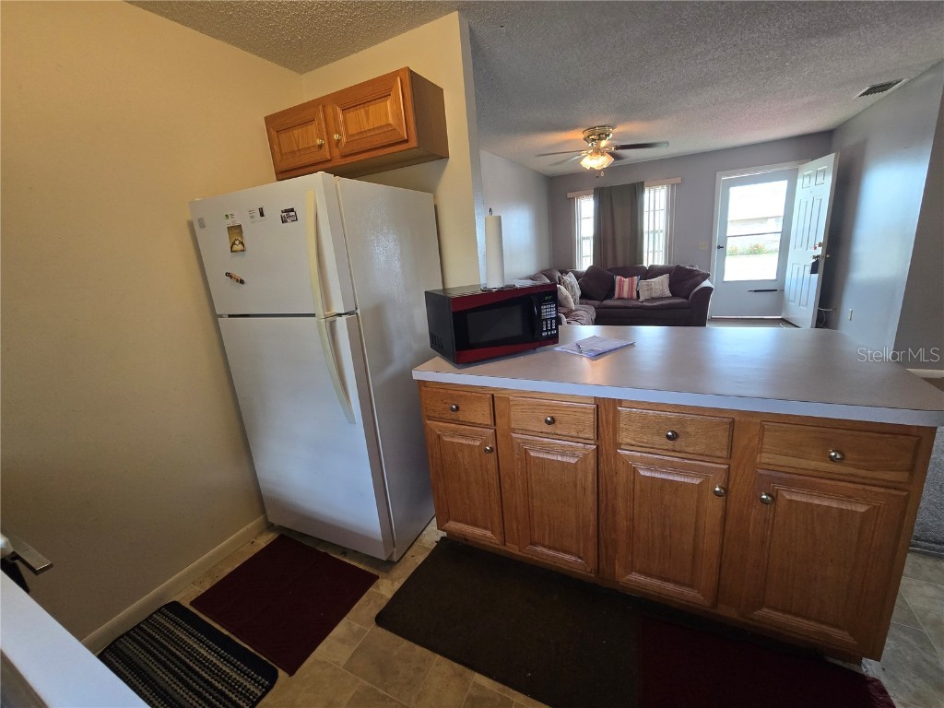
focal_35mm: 13
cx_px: 472
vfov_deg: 89.9
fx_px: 355
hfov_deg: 106.2
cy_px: 354
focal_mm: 2.2
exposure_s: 1/60
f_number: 2.2
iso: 200
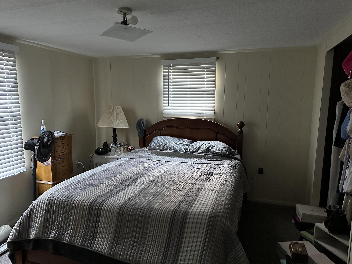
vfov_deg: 56.8
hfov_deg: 71.6
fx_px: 244
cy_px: 132
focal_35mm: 24
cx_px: 176
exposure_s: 1/39
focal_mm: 6.86
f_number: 1.78
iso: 1000
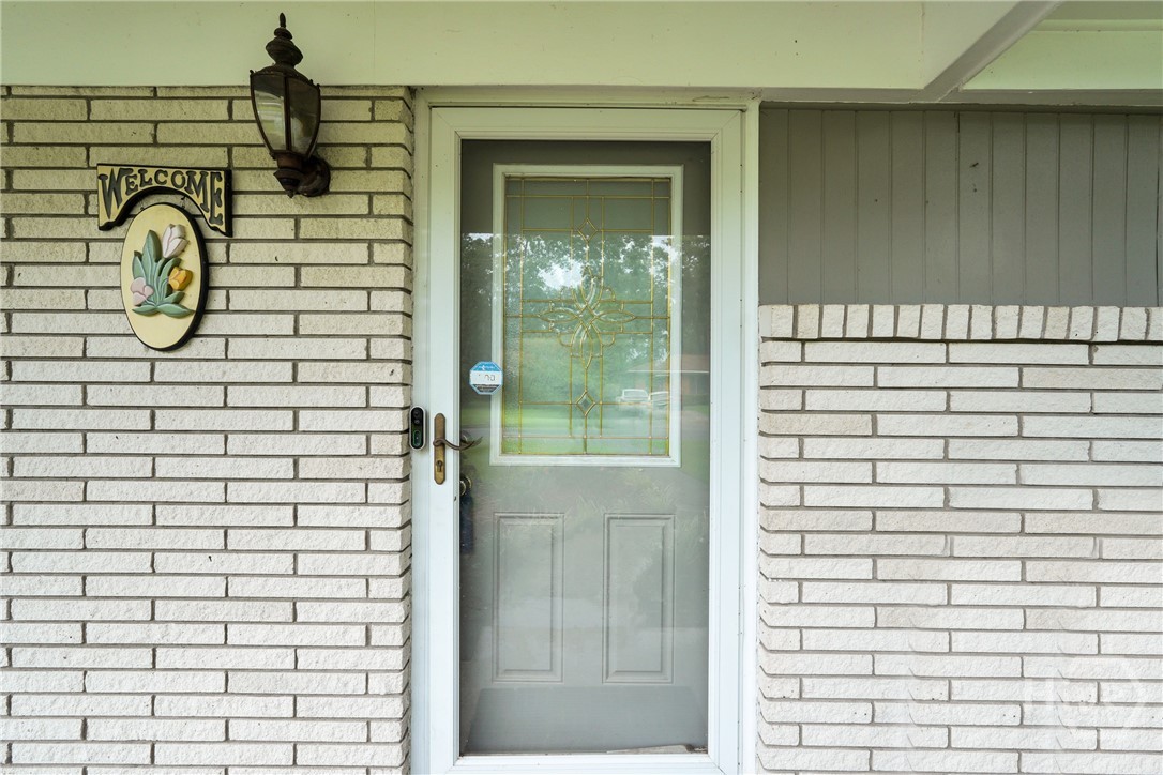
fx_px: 517
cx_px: 582
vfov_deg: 73.7
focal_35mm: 16
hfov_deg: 96.7
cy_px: 388
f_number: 9
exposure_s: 1/80
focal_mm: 16
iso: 320
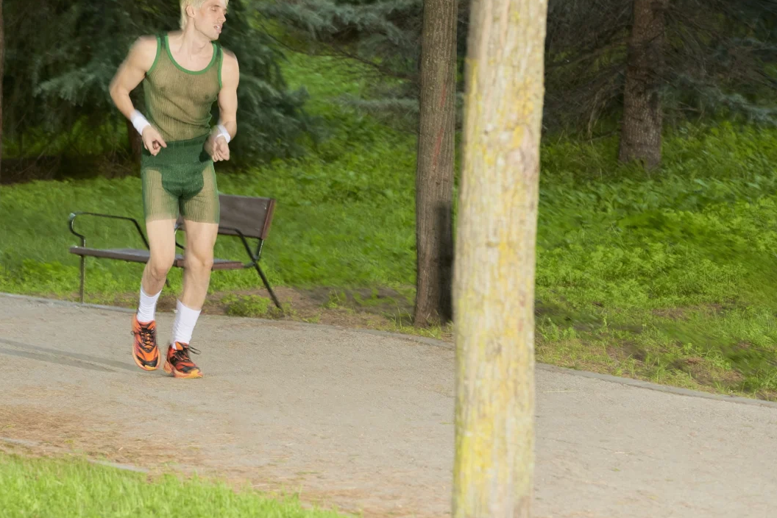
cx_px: 235
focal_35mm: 291
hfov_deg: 7.1
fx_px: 6280
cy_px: 172
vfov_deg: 4.7
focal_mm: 200
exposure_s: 1/30
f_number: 8
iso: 2000
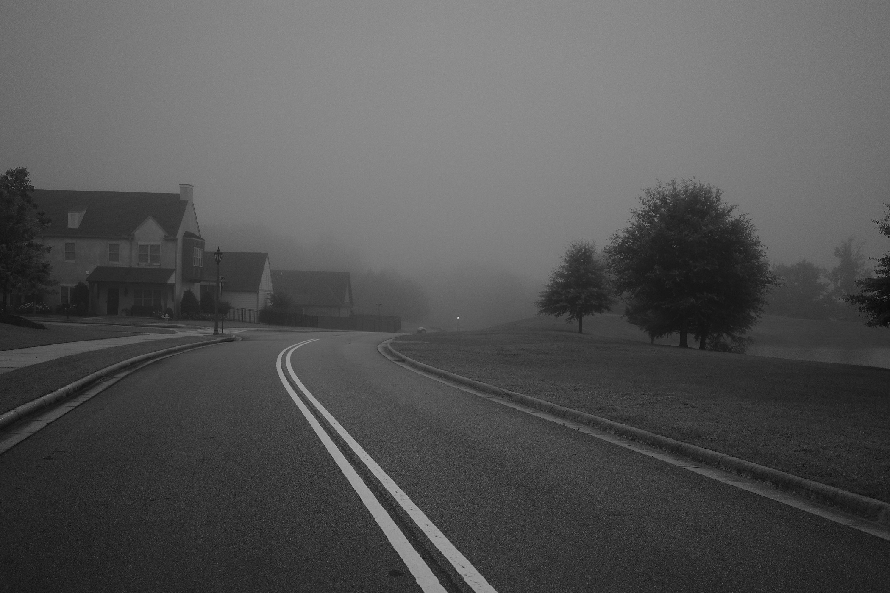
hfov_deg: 48.5
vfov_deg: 33.4
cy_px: 296
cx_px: 445
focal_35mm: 40
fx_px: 989
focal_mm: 26
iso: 100
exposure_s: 1/500
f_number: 2.8
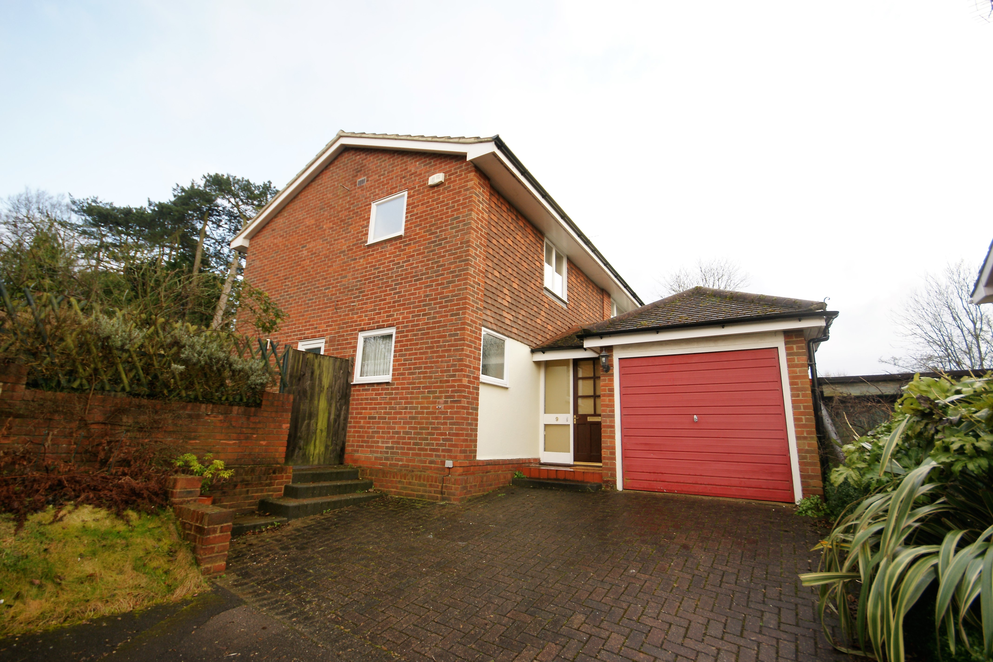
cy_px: 331
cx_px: 496
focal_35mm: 15
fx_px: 414
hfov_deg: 100.4
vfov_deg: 77.3
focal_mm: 10
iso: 200
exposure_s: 1/45
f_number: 6.7
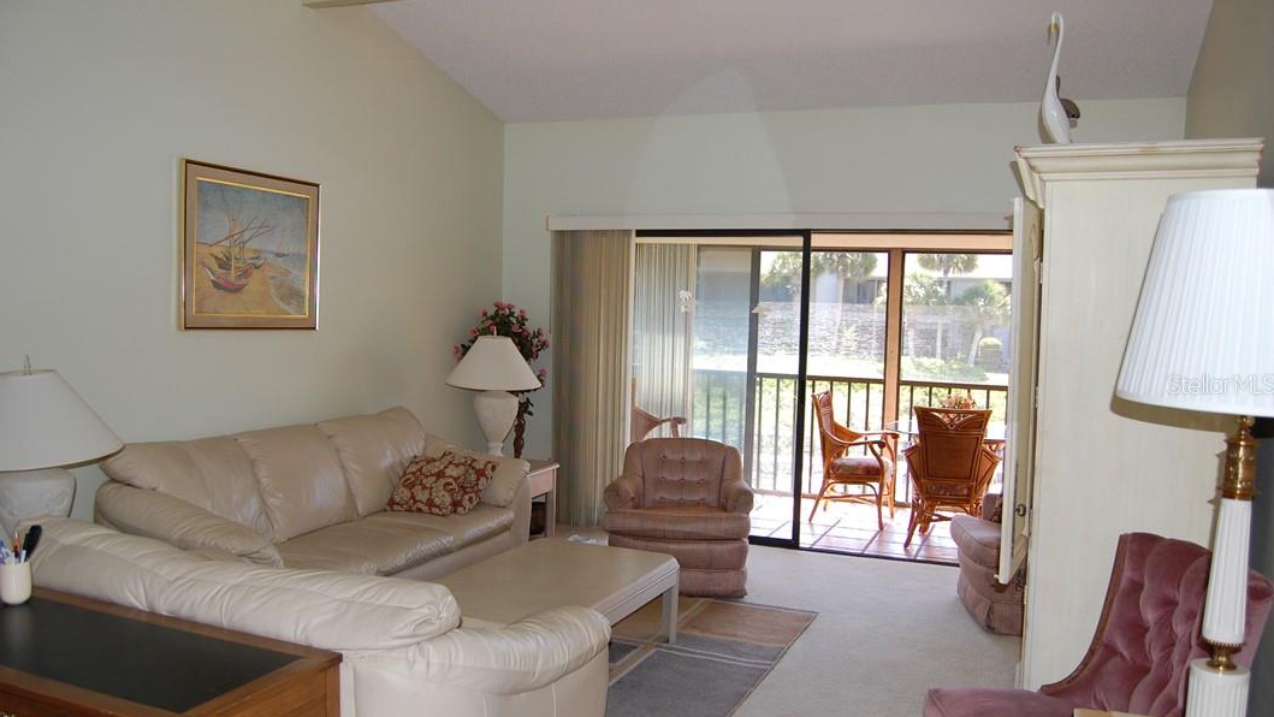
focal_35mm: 29
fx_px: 980
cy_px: 384
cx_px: 627
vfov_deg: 40.2
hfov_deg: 66.1
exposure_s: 1/200
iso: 400
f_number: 3.5
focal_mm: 18
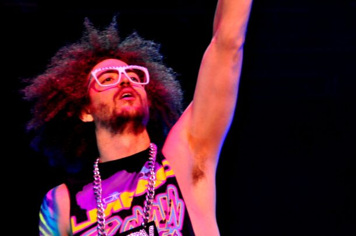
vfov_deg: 8.1
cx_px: 178
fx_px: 1659
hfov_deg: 12.2
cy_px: 118
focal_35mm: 168
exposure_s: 1/100
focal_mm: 112
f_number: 6
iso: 2000
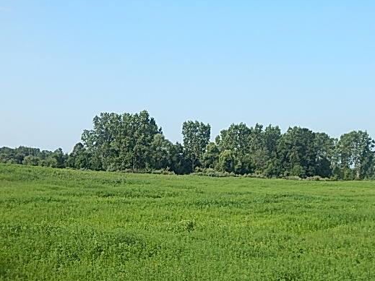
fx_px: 574
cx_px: 219
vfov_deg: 27.5
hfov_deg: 36.1
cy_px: 168
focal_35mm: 53
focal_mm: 7.7
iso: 125
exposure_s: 1/640
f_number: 3.6
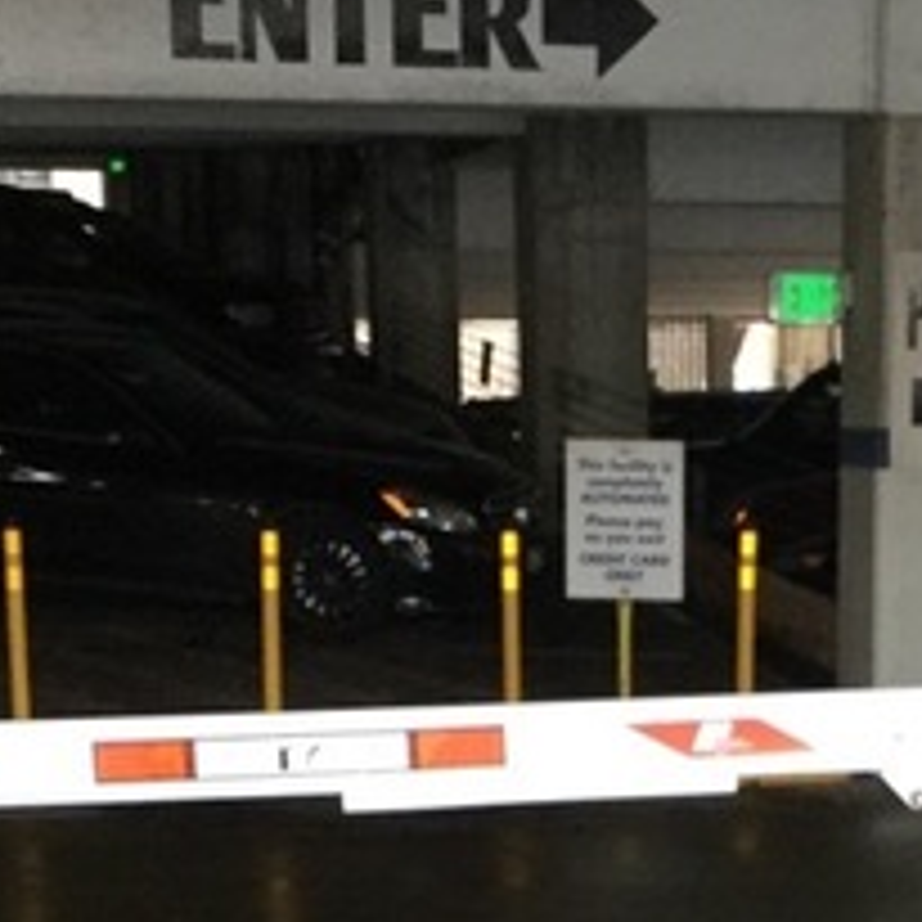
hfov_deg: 16.1
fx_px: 3224
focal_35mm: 107
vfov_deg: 15.6
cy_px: 1147
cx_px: 810
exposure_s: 1/30
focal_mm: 3.3
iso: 50
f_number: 2.4
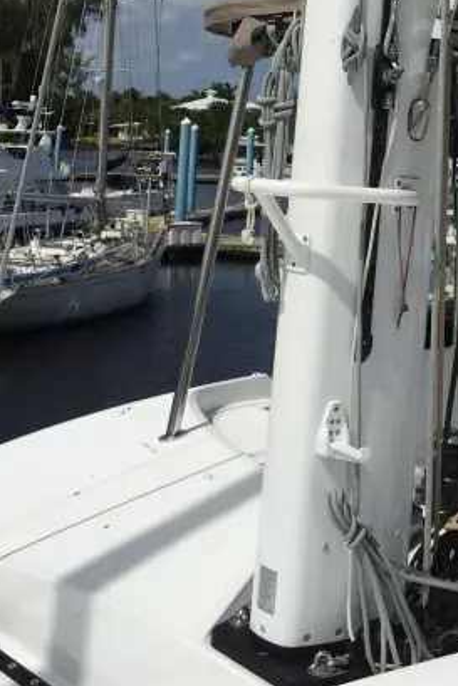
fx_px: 1125
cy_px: 72
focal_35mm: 59
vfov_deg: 32.3
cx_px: 436
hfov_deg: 22.3
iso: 32
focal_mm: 4.15
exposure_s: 1/6623
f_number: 2.2
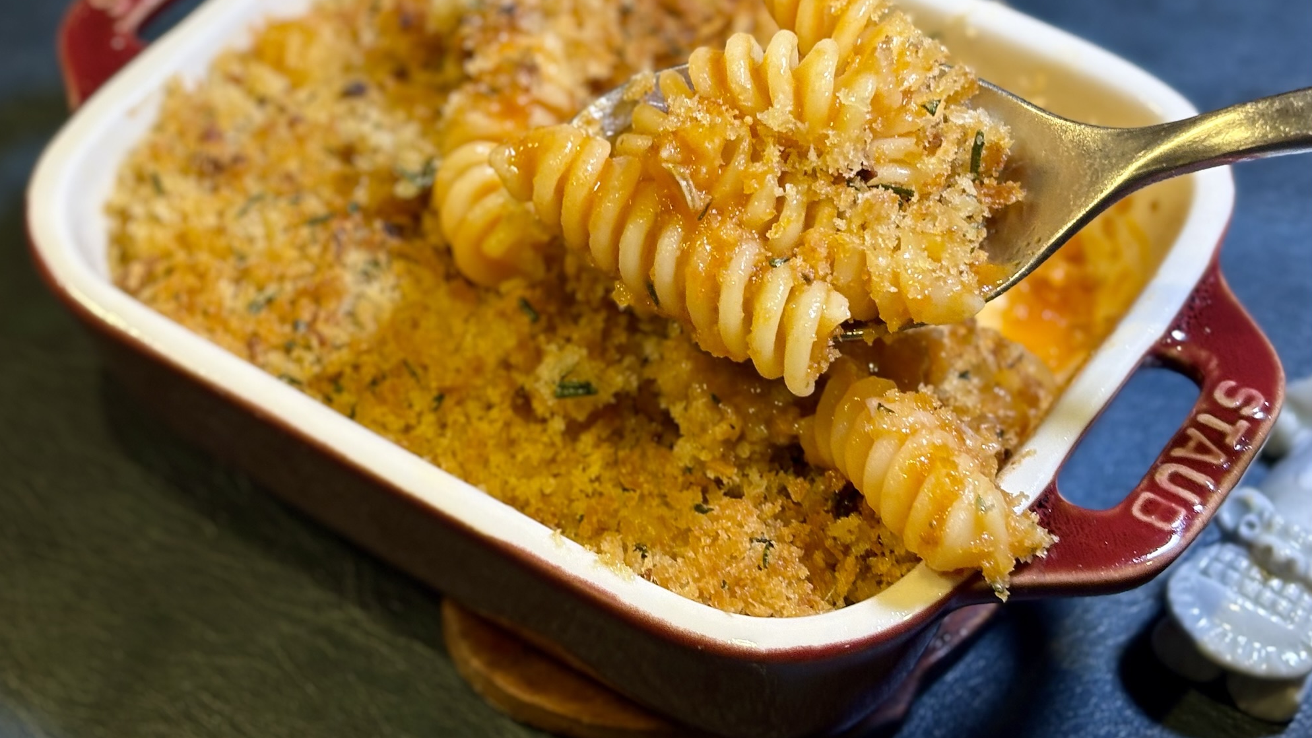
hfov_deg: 36.6
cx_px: 656
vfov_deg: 21.1
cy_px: 296
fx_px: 1983
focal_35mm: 57
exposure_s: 1/52
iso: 64
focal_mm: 5.96
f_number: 1.6
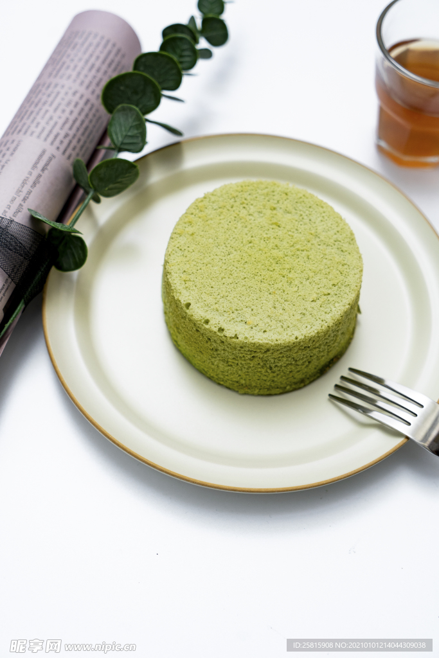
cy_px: 329
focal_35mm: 48
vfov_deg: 41.1
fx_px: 878
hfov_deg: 28.1
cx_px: 220
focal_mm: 48
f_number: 4
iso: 500
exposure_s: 1/160
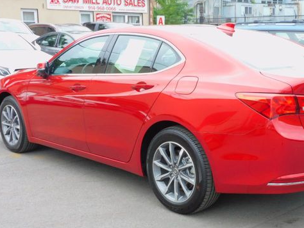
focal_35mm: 54
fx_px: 474
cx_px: 188
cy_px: 130
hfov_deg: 35.4
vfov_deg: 27.0
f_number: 3.8
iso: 125
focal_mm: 7.2
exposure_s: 1/60
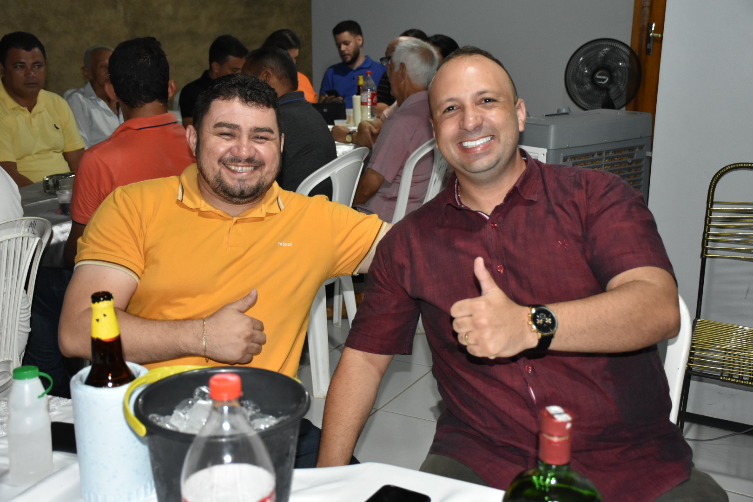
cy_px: 251
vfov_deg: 28.1
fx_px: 1004
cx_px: 376
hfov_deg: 41.1
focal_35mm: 48
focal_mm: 32
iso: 1600
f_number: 4
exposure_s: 1/160
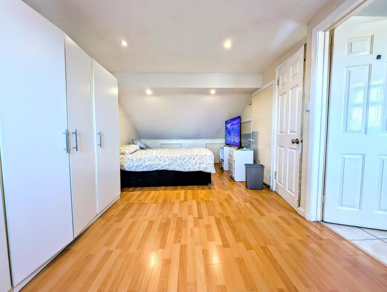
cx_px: 194
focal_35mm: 12
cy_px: 146
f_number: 1.95
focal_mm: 2.23
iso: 44
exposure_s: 1/33.3
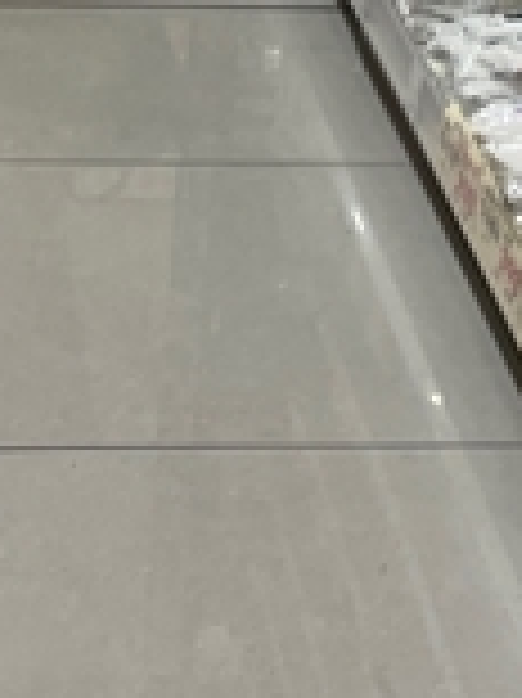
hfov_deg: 11.0
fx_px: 2698
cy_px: -279
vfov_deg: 14.0
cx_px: 166
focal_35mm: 134
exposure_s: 1/60
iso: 64
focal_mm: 4.2
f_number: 1.6
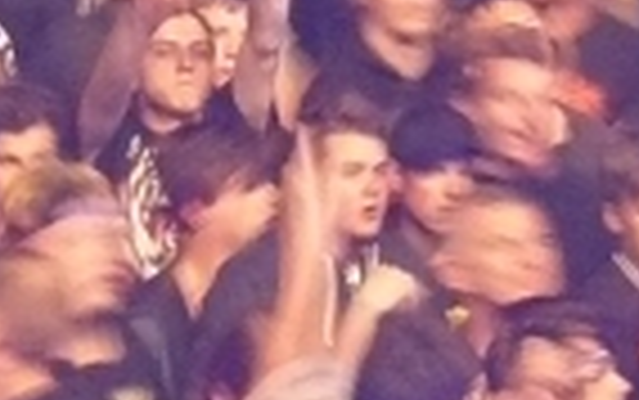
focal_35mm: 752
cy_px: -443
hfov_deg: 2.8
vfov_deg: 1.7
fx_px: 13106
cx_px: 900
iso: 400
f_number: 3.2
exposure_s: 1/5
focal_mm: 22.5
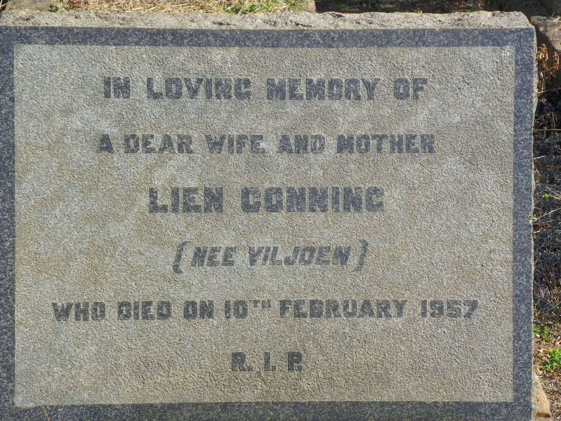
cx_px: 280
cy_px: 210
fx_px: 1702
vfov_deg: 14.1
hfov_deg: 18.7
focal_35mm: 105
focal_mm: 18.8
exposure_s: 1/200
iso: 64
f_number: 4
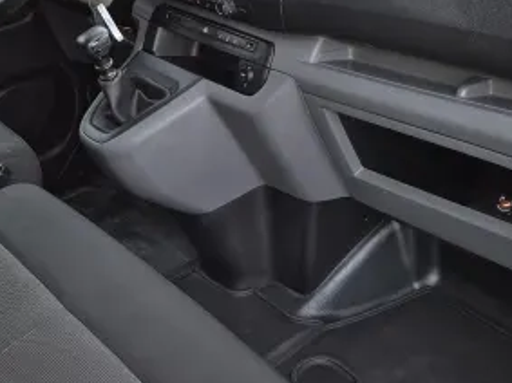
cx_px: 217
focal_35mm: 52
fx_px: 769
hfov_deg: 36.8
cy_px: 49
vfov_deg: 27.2
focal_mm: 5.4
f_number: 1.8
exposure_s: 1/50
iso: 100
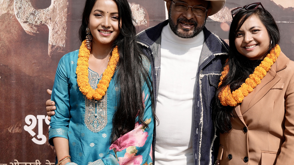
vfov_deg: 22.2
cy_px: 89
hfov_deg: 38.5
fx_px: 421
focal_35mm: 54
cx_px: 162
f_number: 3.5
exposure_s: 1/2000
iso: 125
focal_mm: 35
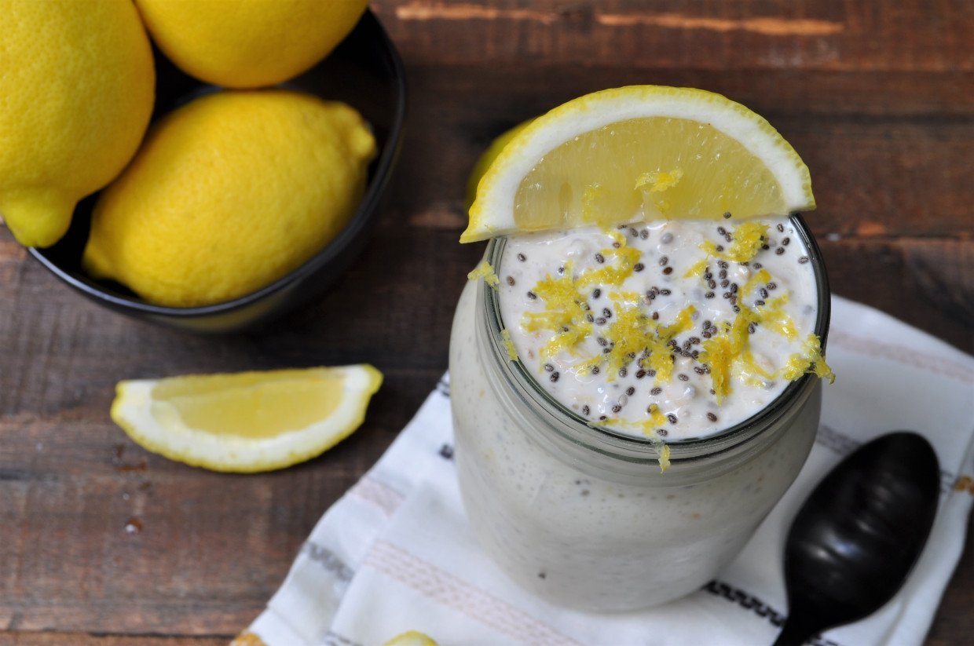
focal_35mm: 51
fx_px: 1378
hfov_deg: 38.9
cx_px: 487
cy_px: 323
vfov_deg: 26.4
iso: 200
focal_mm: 34
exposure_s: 1/60
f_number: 8
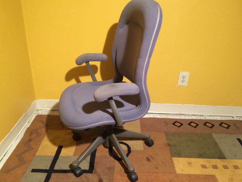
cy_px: 89
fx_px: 217
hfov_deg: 58.4
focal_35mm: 31
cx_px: 122
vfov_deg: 45.4
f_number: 2.2
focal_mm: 4.12
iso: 80
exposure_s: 1/30
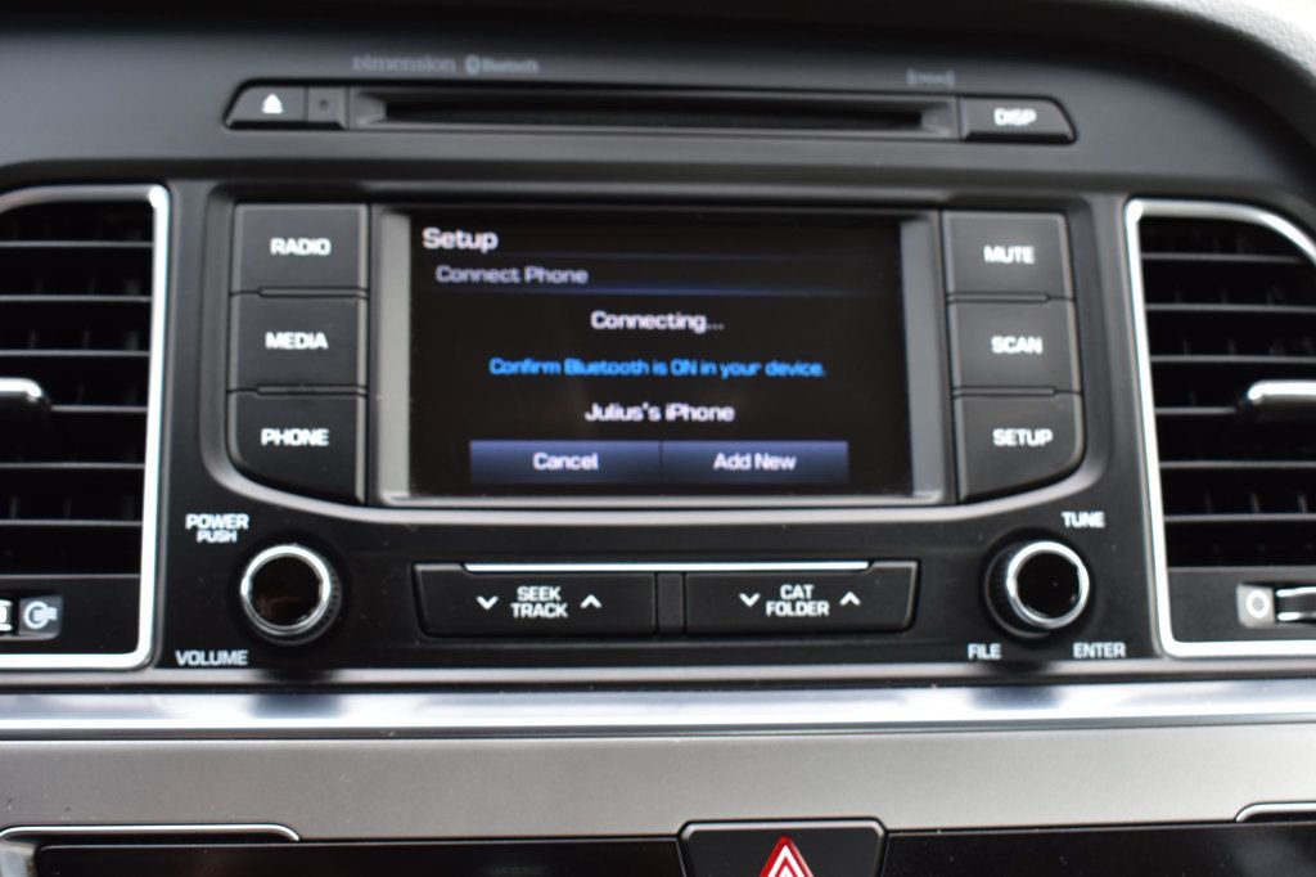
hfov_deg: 38.9
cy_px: 438
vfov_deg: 26.5
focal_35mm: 51
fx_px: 1864
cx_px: 658
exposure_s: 1/25
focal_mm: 34
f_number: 7.1
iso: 400
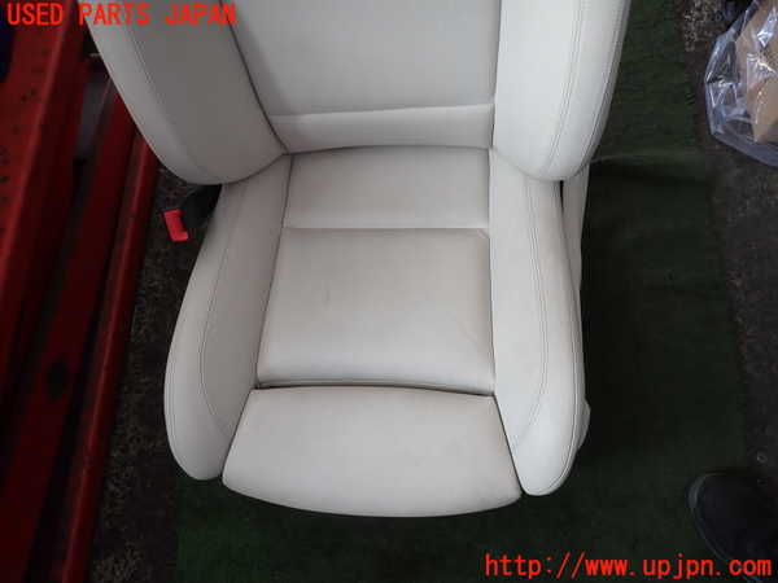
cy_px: 292
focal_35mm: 25
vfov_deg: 54.9
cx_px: 389
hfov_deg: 69.4
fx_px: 562
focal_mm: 4.5
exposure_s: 1/60
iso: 125
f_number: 2
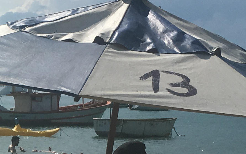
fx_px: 932
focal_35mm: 139
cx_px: -75
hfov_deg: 14.4
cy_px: 227
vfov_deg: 9.2
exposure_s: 1/4525
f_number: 2.2
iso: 25
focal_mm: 4.15
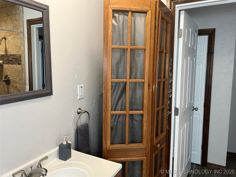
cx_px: 118
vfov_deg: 53.1
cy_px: 88
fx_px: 177
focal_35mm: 26
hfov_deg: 67.3
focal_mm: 5.7
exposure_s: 1/120
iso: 125
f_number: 1.5
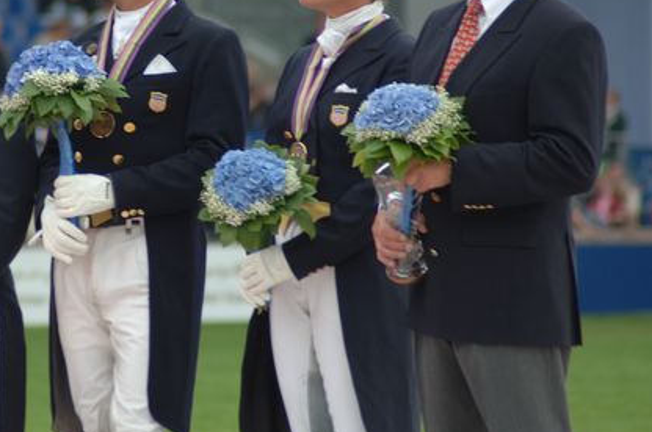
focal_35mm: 508
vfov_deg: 2.7
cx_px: 160
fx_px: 9186
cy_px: 110
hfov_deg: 4.1
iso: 200
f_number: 5.6
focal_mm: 220
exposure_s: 1/200
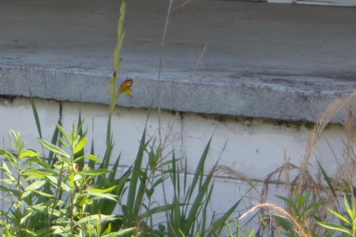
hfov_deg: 10.2
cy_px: -252
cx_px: -174
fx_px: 1929
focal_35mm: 195
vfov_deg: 6.8
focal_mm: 28
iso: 100
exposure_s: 1/320
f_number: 4.5
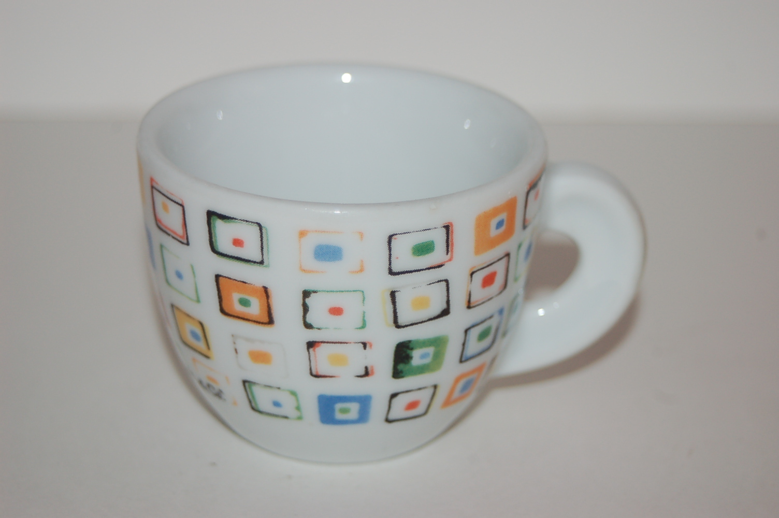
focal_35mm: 112
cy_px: 259
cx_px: 390
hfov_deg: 18.2
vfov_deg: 12.2
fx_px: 2432
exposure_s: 1/60
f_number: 5.6
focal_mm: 75
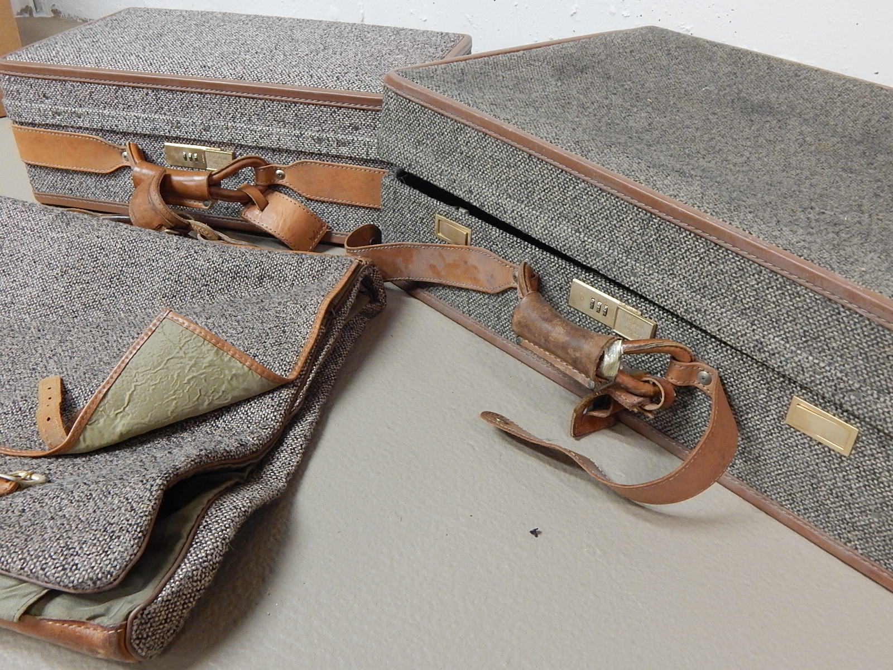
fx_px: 800
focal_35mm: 31
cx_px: 446
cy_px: 335
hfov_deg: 58.4
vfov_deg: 45.4
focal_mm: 5.6
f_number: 3.2
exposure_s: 1/20
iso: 400
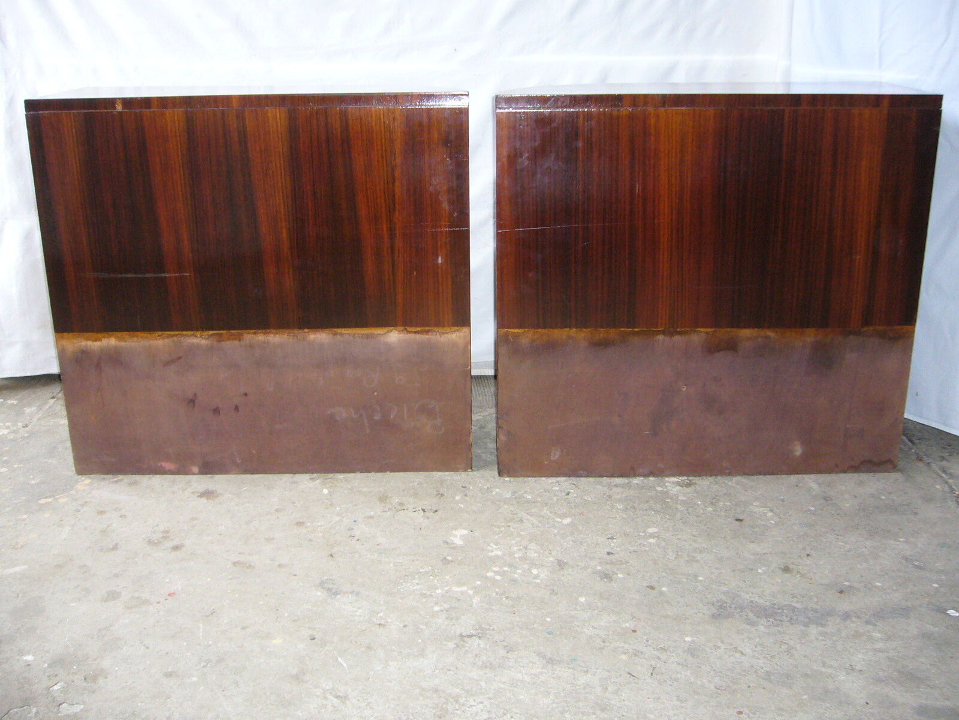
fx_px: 970
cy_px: 360
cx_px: 480
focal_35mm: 35
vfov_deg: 40.7
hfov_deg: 52.6
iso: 250
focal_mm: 5.8
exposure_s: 1/60
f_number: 2.8
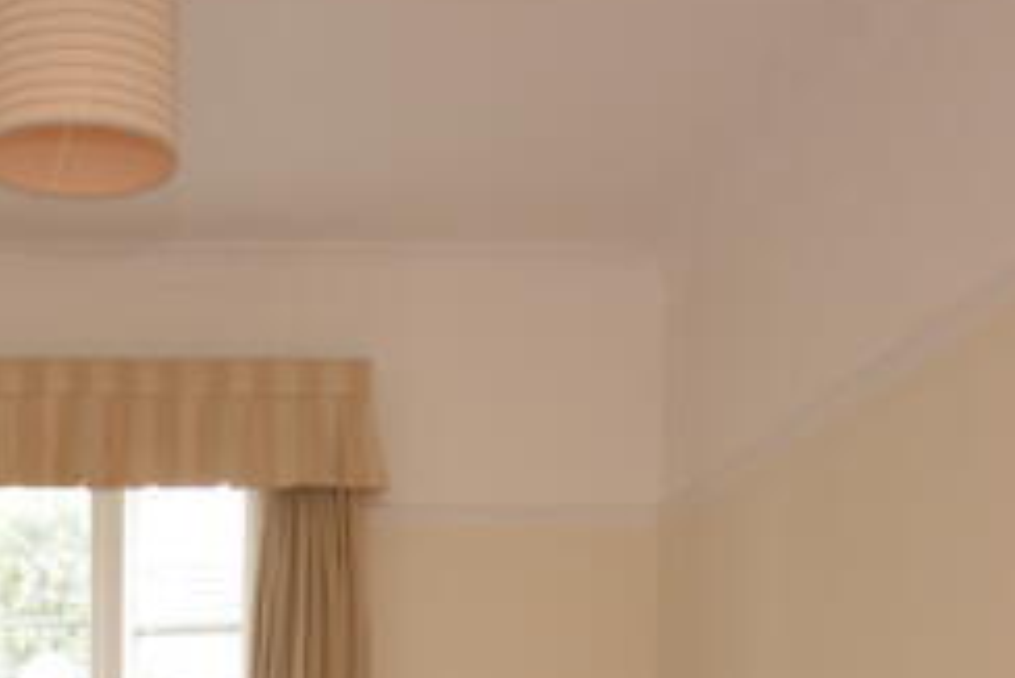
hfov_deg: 30.6
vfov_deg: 19.4
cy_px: 959
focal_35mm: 63
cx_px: 125
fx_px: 1777
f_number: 4
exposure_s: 1/60
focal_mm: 10
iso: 320
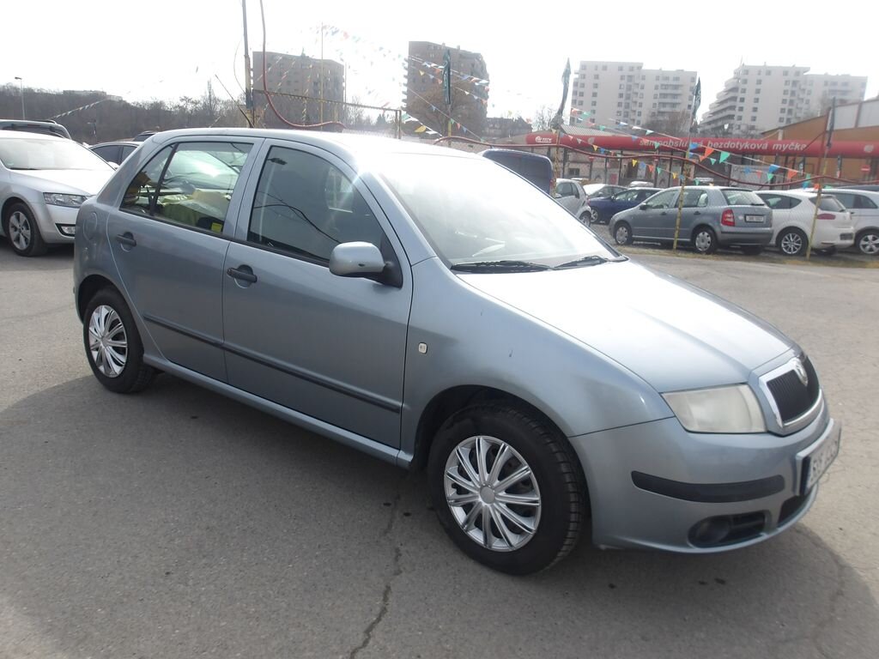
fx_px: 686
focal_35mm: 27
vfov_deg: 51.4
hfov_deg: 65.3
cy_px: 330
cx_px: 440
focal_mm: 4.9
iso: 100
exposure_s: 1/89
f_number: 10.4
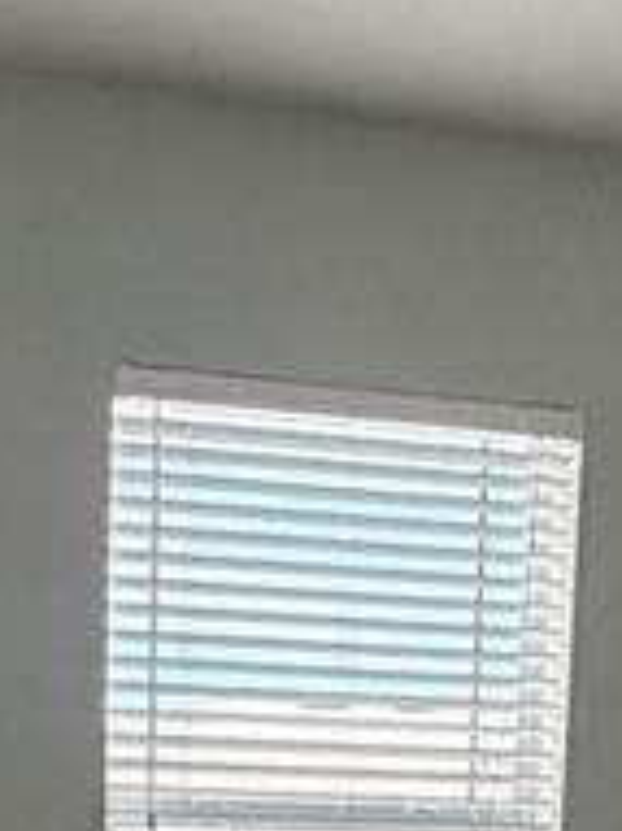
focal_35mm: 88
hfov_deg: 16.6
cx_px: 130
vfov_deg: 19.5
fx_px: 2111
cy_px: 1231
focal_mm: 2.22
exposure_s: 1/121
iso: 250
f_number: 2.2
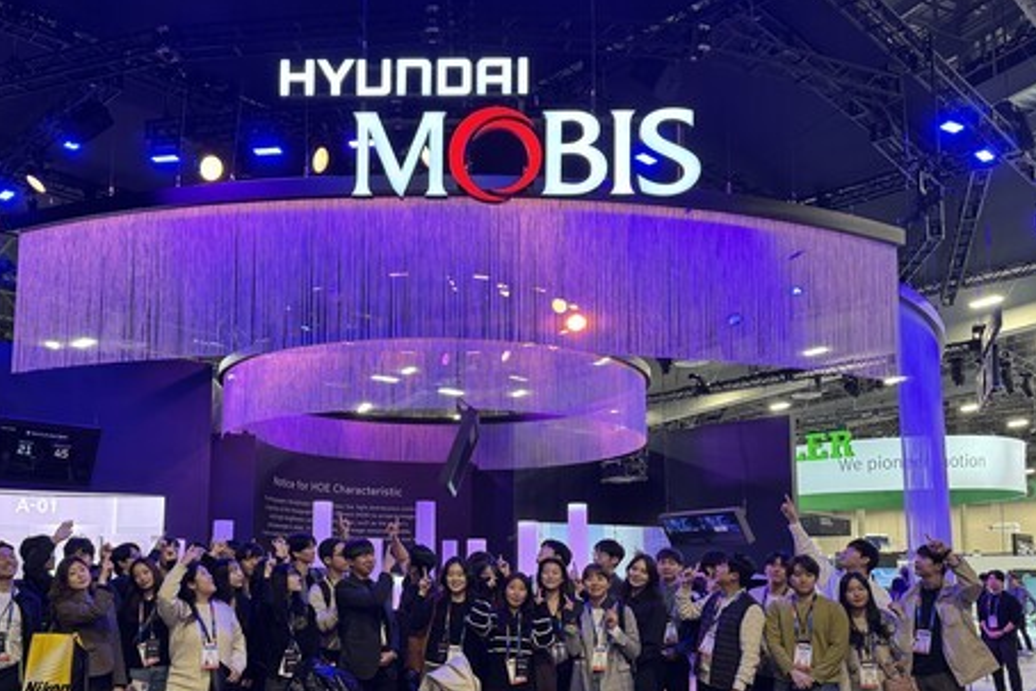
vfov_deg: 39.5
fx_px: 950
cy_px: 463
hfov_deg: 56.9
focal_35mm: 33
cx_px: 438
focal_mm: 6.76
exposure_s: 1/100
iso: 200
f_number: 1.78
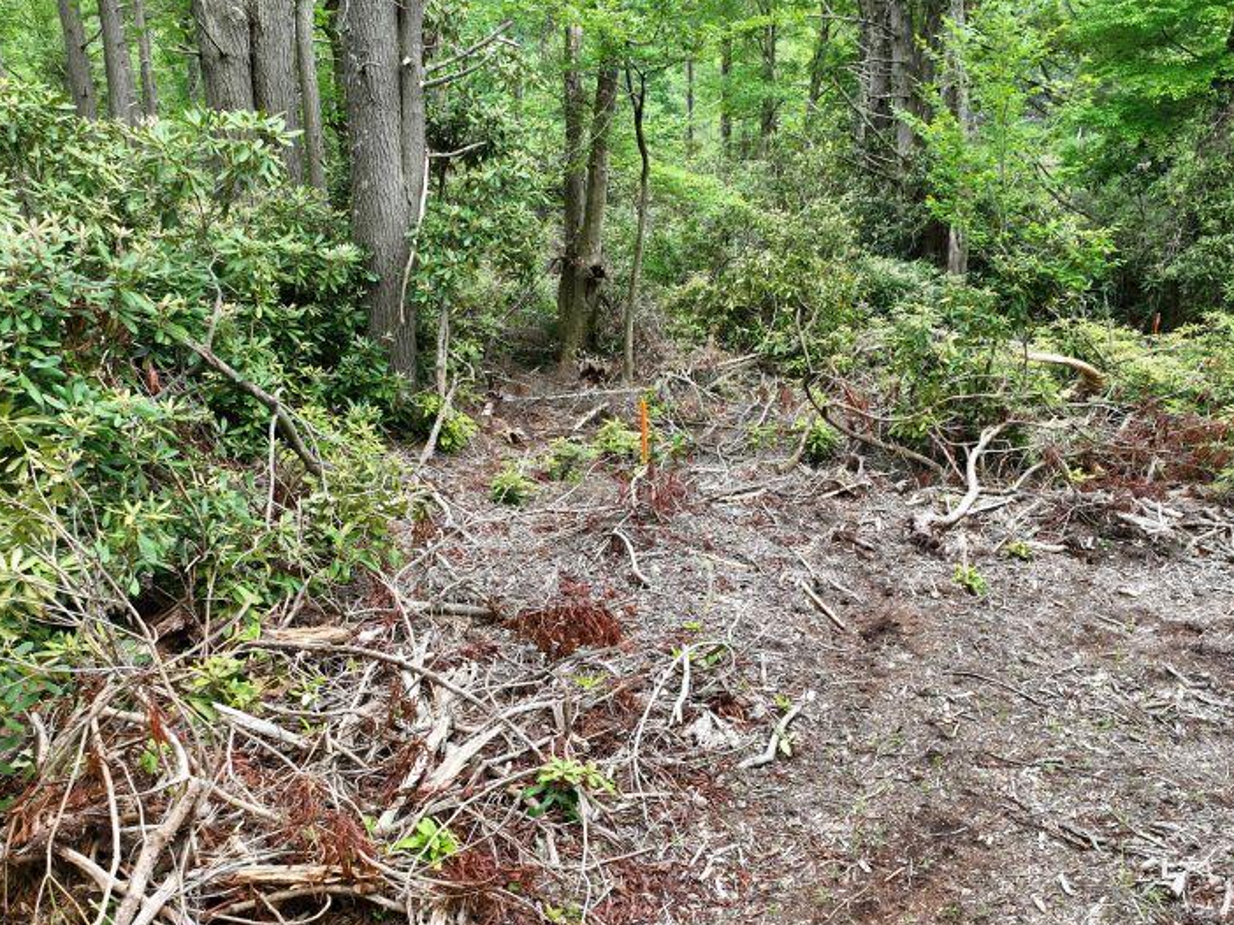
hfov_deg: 52.6
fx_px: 1247
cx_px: 670
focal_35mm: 35
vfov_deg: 40.4
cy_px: 576
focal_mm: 12.29
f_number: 2.8
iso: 100
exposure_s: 1/160
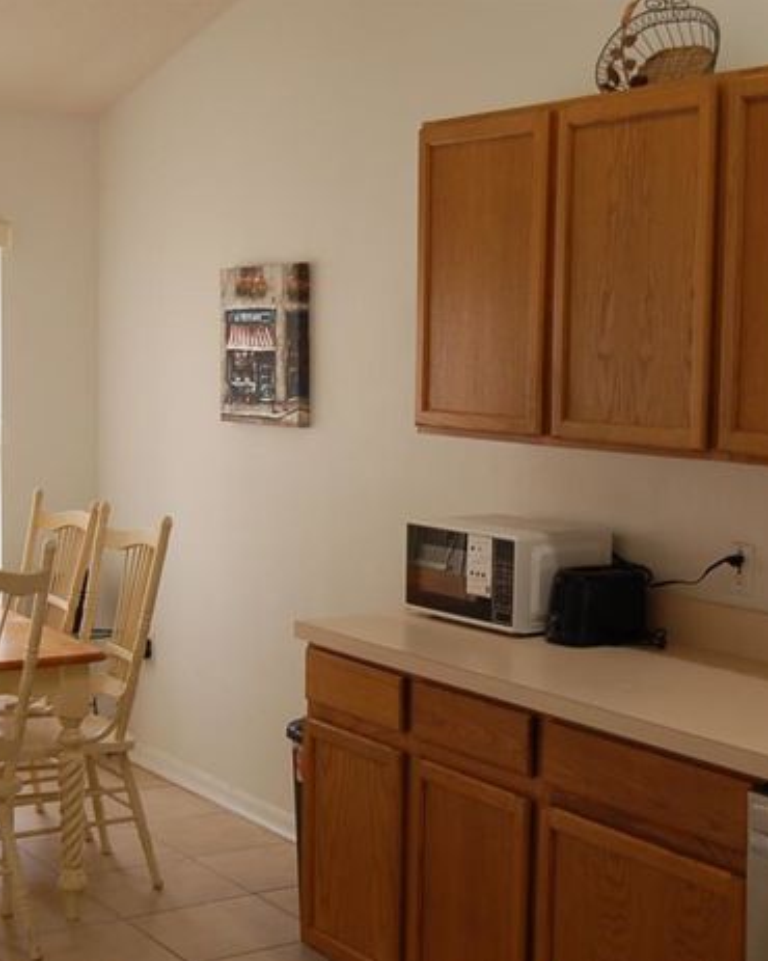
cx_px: 433
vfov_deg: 31.5
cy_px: 482
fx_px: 1706
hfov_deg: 25.4
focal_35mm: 60
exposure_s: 1/50
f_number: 4.2
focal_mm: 28
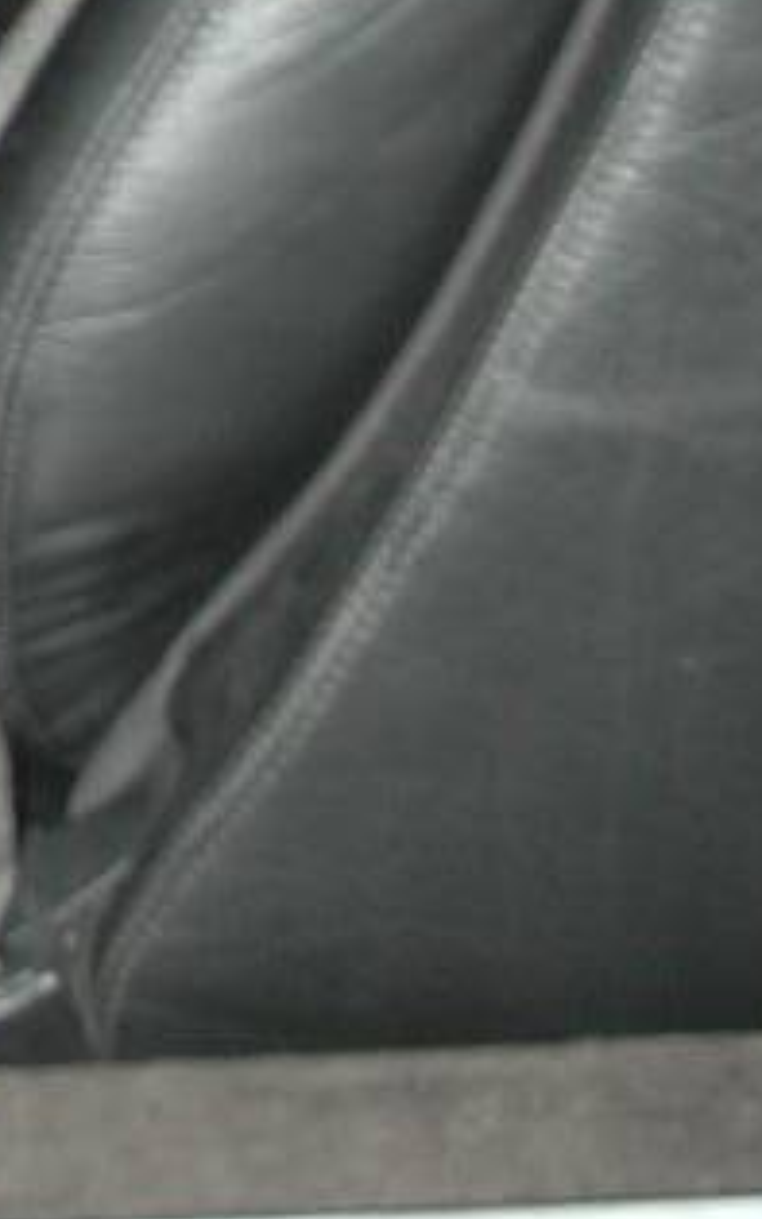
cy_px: -797
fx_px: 4597
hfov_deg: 9.2
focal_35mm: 138
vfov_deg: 13.8
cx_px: -472
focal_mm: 19
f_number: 3.5
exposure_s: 1/60
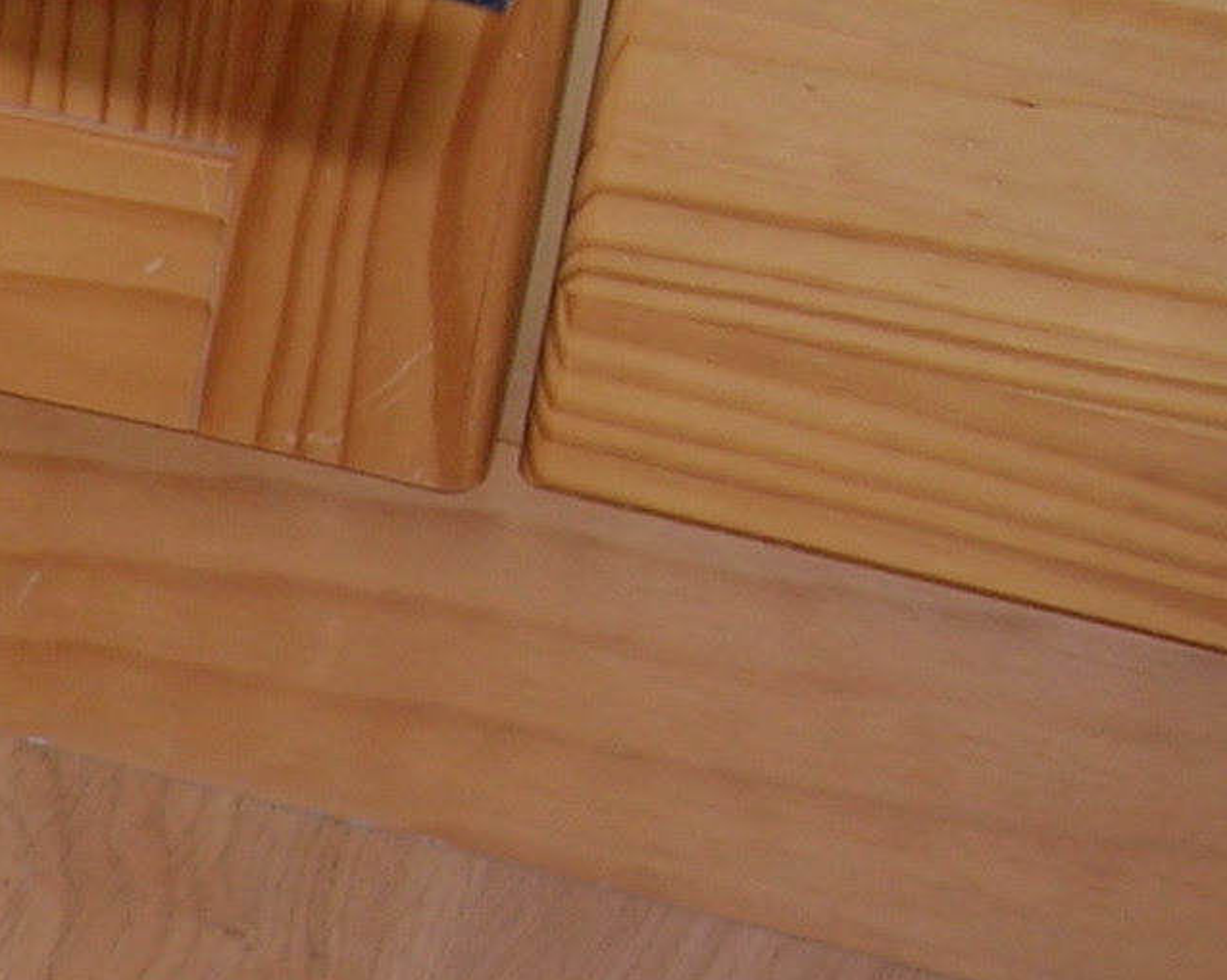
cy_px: 968
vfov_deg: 12.8
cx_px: -804
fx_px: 4320
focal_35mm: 119
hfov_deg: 14.6
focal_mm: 5.7
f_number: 2.9
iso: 50
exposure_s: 1/60.1
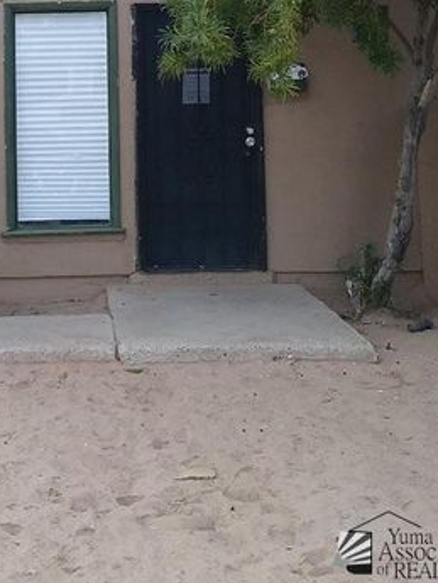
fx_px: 944
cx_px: 88
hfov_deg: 25.7
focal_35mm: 56
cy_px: 23
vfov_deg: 32.1
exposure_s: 1/375
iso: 40
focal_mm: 2.47
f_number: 1.9
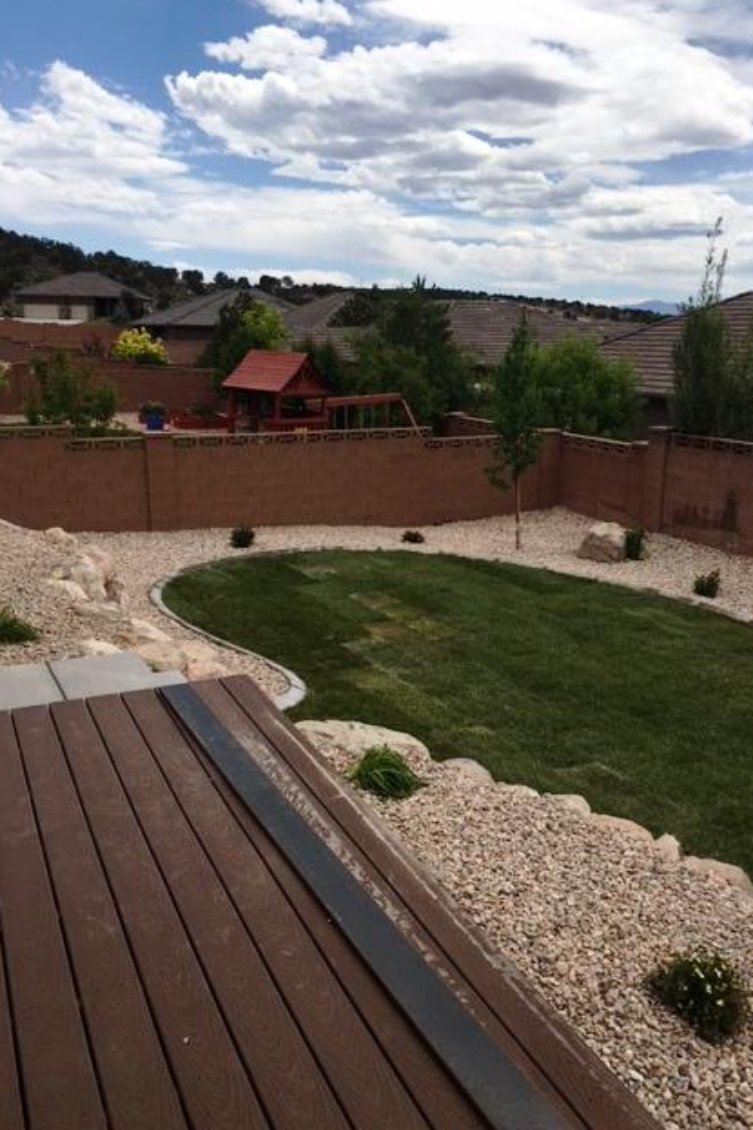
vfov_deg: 60.3
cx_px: 430
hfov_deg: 42.2
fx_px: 973
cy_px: 571
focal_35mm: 31
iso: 25
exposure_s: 1/2024
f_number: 2.2
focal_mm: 4.15
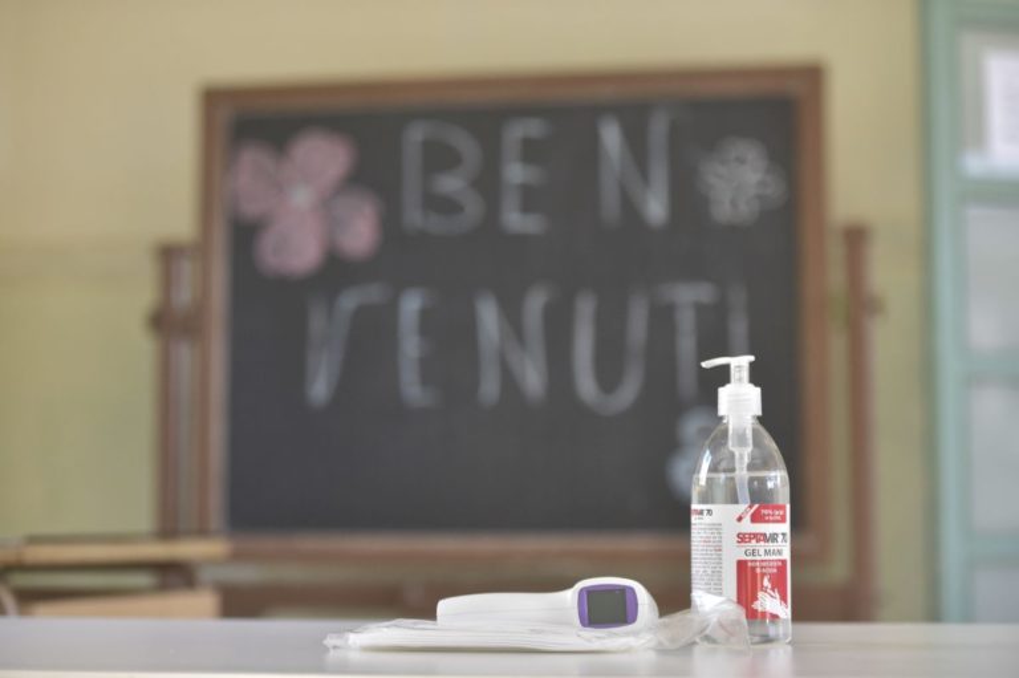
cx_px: 510
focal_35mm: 70
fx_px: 1980
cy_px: 339
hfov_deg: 28.9
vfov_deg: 19.4
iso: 4000
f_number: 5
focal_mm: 70
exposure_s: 1/1250
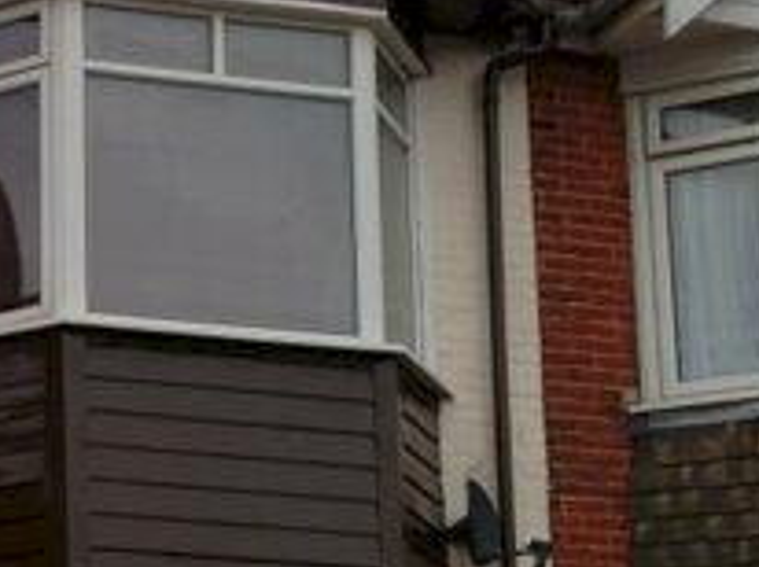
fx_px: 2606
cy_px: 539
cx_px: -169
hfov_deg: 15.9
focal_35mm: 119
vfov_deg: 12.3
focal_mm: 4.28
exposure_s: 1/368
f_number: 2.4
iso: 50
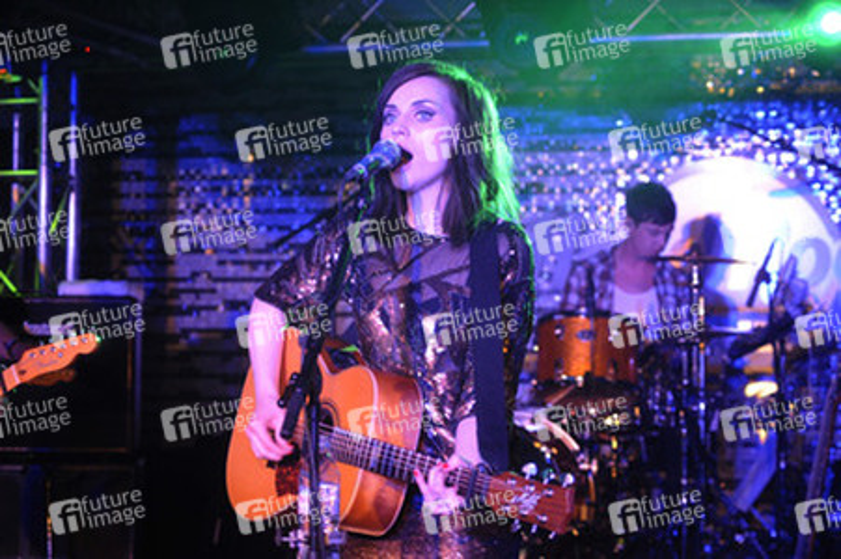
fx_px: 1634
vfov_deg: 19.4
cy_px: 280
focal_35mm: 70
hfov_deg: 28.9
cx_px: 420
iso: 5000
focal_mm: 70
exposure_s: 1/125
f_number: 4.5
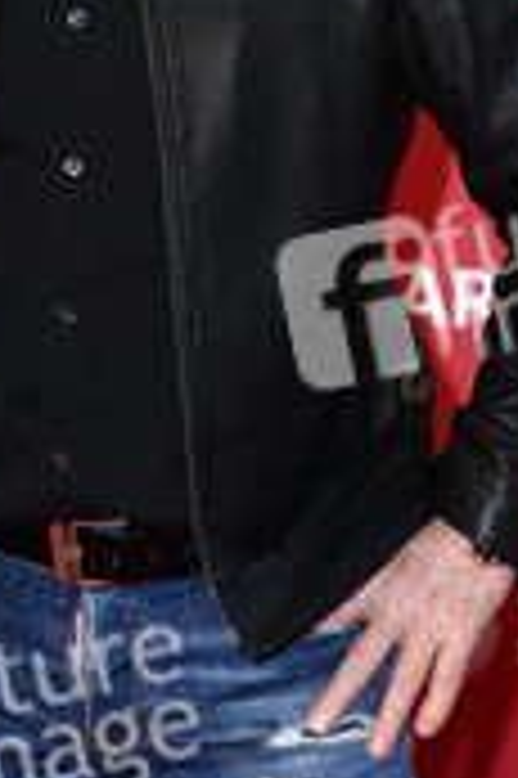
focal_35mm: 227
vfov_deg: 9.0
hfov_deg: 6.0
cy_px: 58
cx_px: 99
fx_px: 4909
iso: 640
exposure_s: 1/250
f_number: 6.3
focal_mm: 98
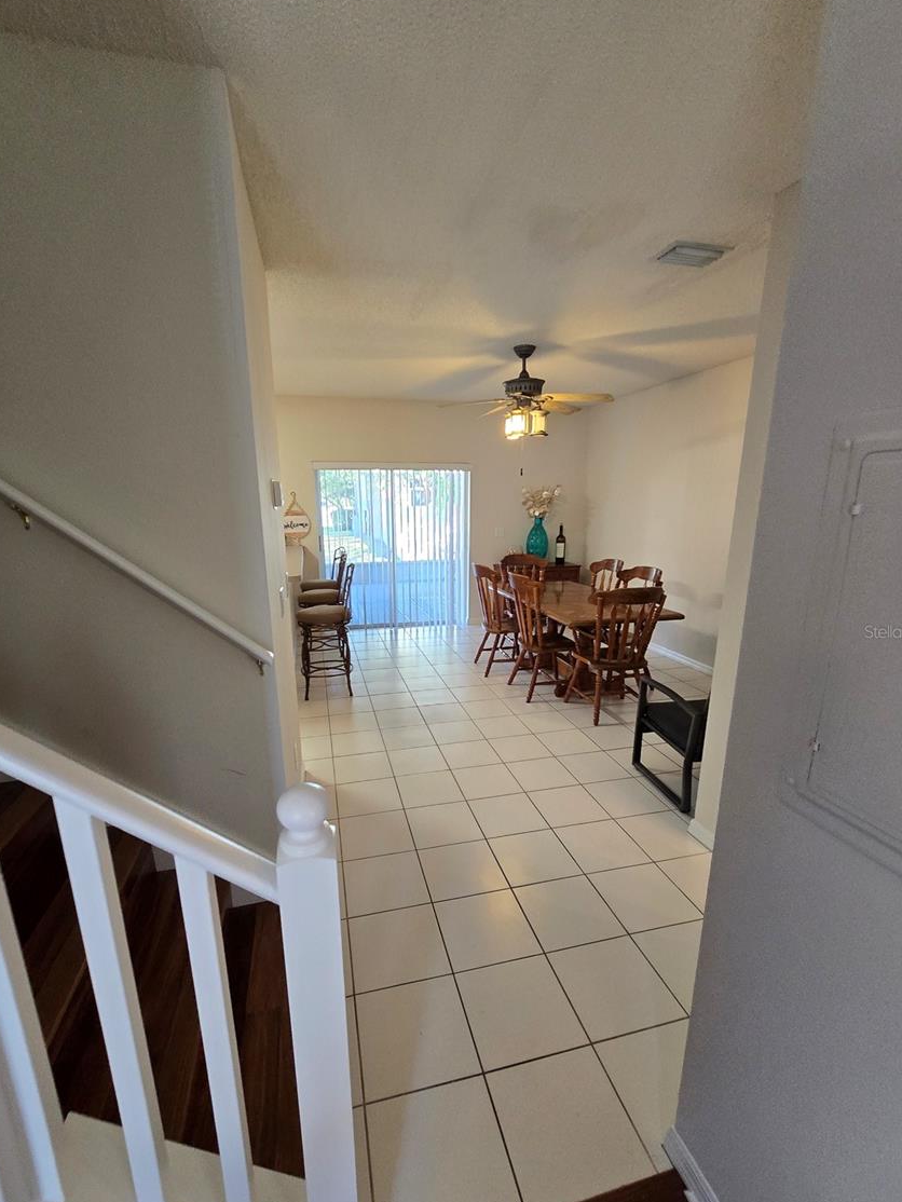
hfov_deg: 85.7
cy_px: 631
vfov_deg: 102.0
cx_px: 455
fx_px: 486
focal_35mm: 14
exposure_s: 1/60
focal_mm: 2.2
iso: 250
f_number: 2.2
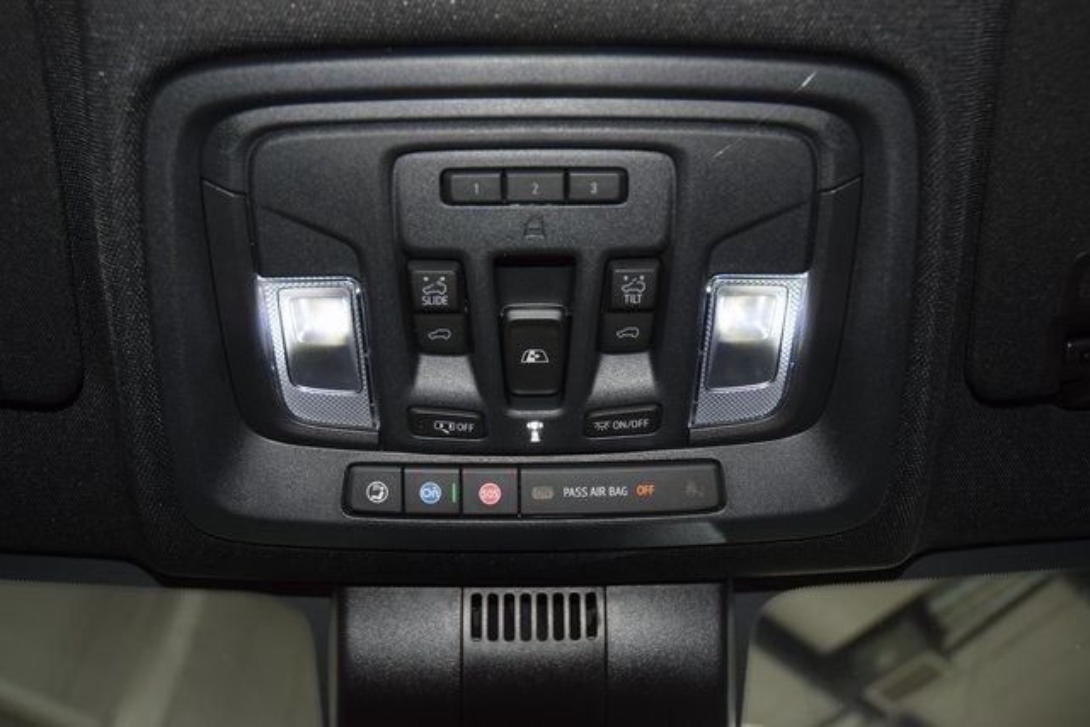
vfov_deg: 36.9
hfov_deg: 53.1
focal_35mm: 36
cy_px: 364
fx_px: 1090
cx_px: 545
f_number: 3.8
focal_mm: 24
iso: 640
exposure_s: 1/80
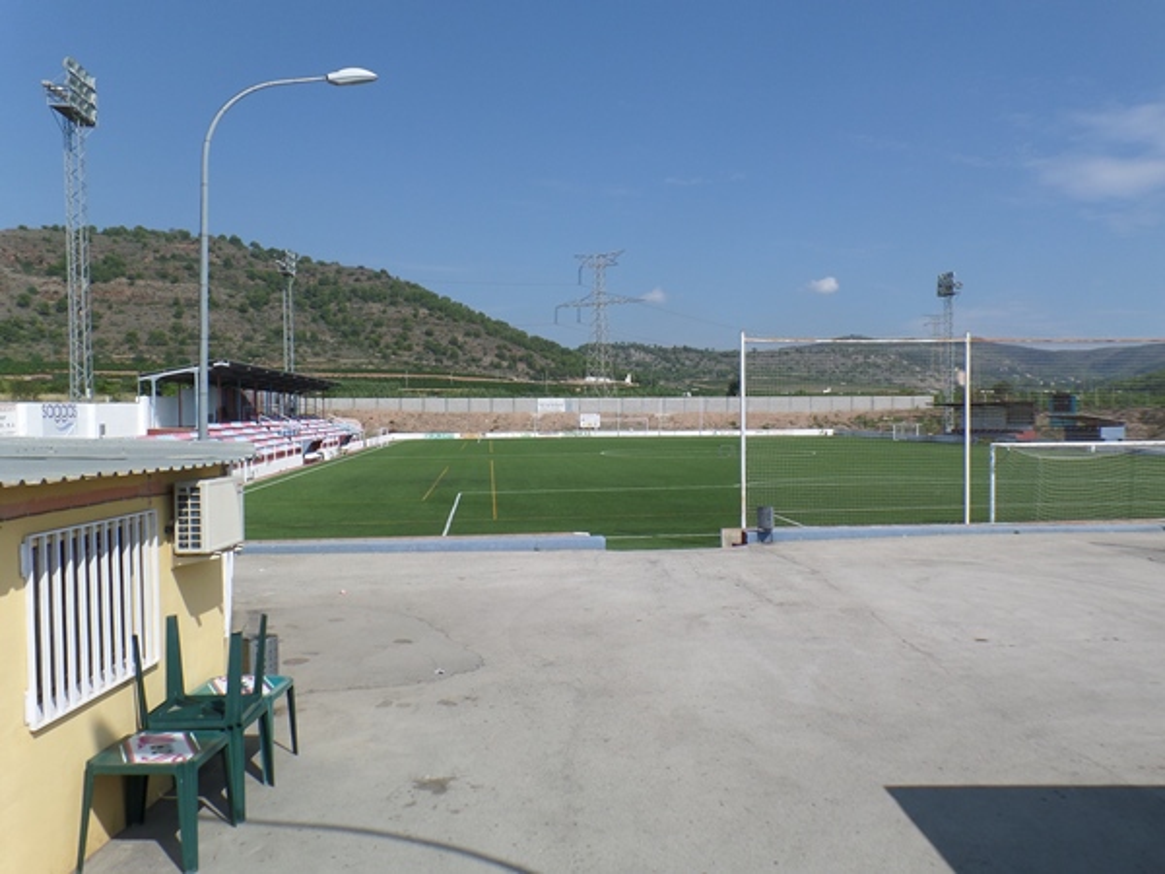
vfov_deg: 49.7
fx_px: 942
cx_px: 582
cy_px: 437
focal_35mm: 28
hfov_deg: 63.4
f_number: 4.1
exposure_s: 1/1000
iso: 100
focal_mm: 5
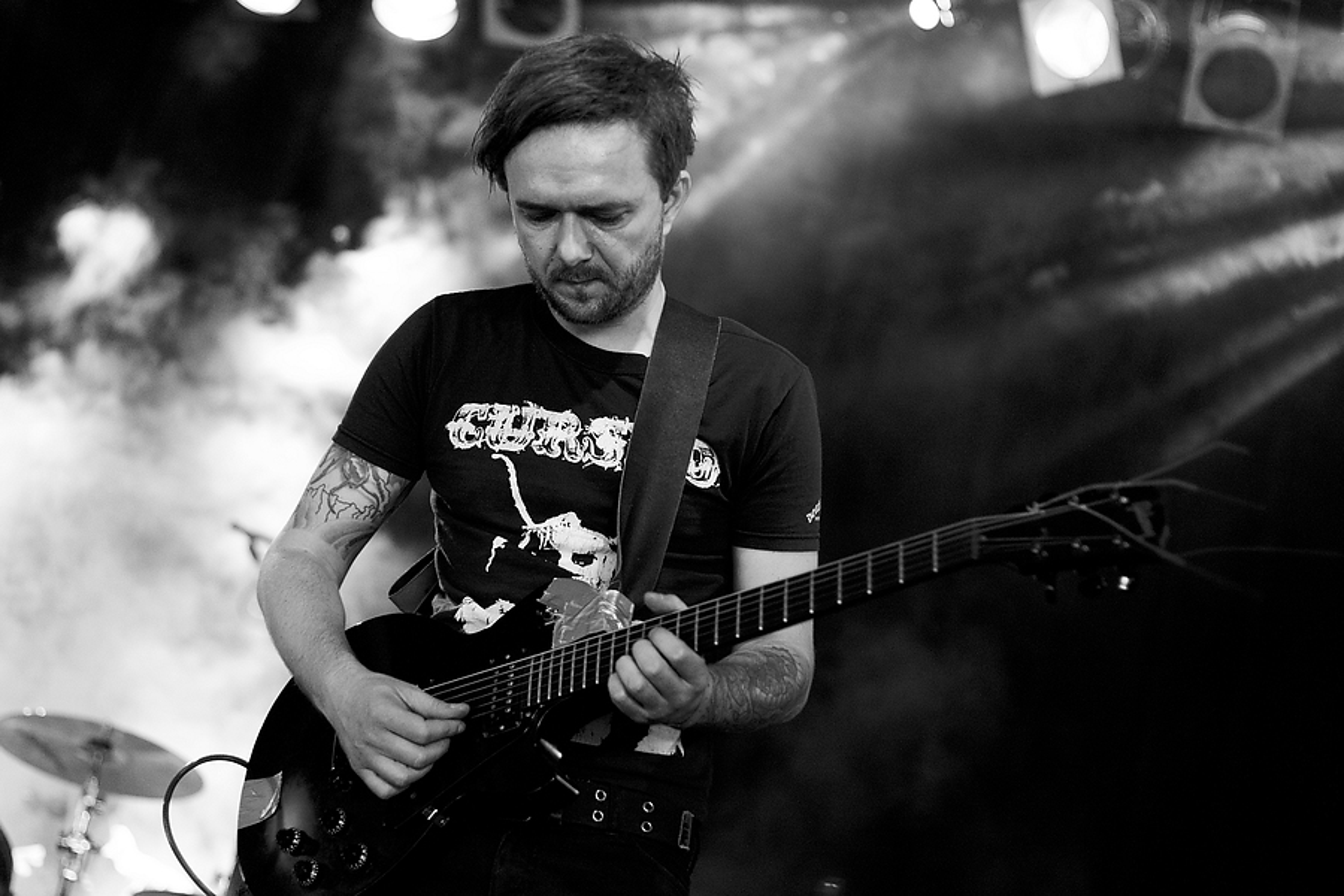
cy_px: 448
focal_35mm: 75
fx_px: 2800
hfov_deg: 27.0
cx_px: 672
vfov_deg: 18.2
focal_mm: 50
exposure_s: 1/125
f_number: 2
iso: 640
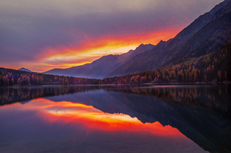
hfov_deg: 55.8
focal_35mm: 34
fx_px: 218
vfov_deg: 38.8
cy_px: 76
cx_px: 116
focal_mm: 34
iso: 100
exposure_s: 1/1.25
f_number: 16
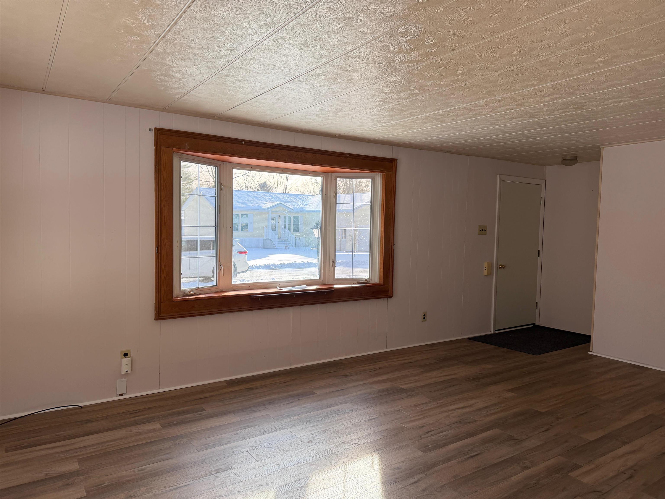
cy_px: 250
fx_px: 461
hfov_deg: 71.6
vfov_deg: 56.8
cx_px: 332
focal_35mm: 24
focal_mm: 6.76
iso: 100
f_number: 1.78
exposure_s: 1/728
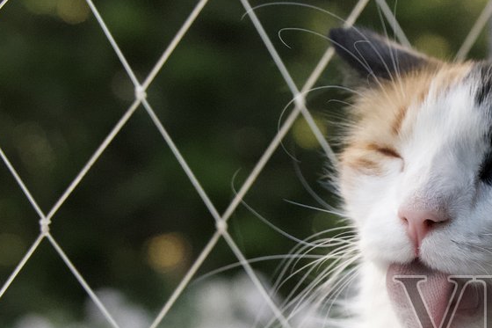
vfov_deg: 8.4
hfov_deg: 12.4
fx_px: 2227
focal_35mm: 163
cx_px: 541
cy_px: 336
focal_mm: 57
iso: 5600
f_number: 5.6
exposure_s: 1/1000
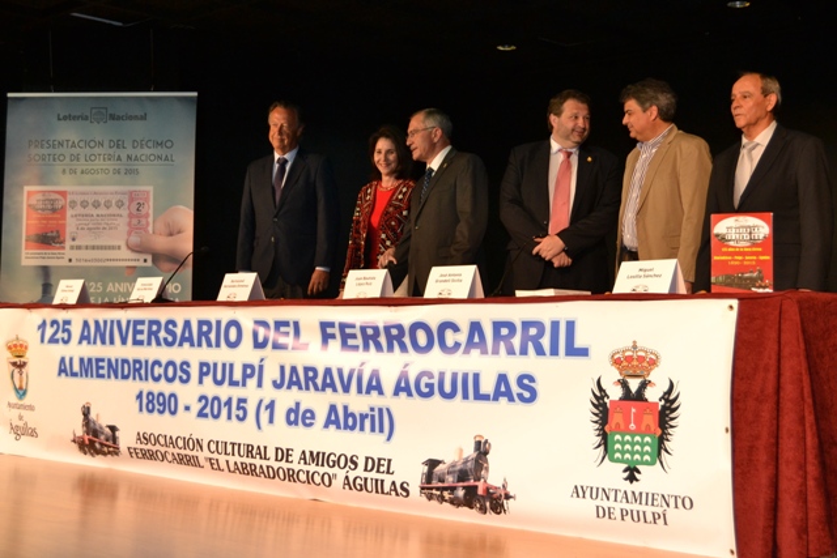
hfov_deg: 41.1
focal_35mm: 48
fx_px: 1116
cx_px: 418
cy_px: 279
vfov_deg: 28.1
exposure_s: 1/60
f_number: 4.5
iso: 640
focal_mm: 32
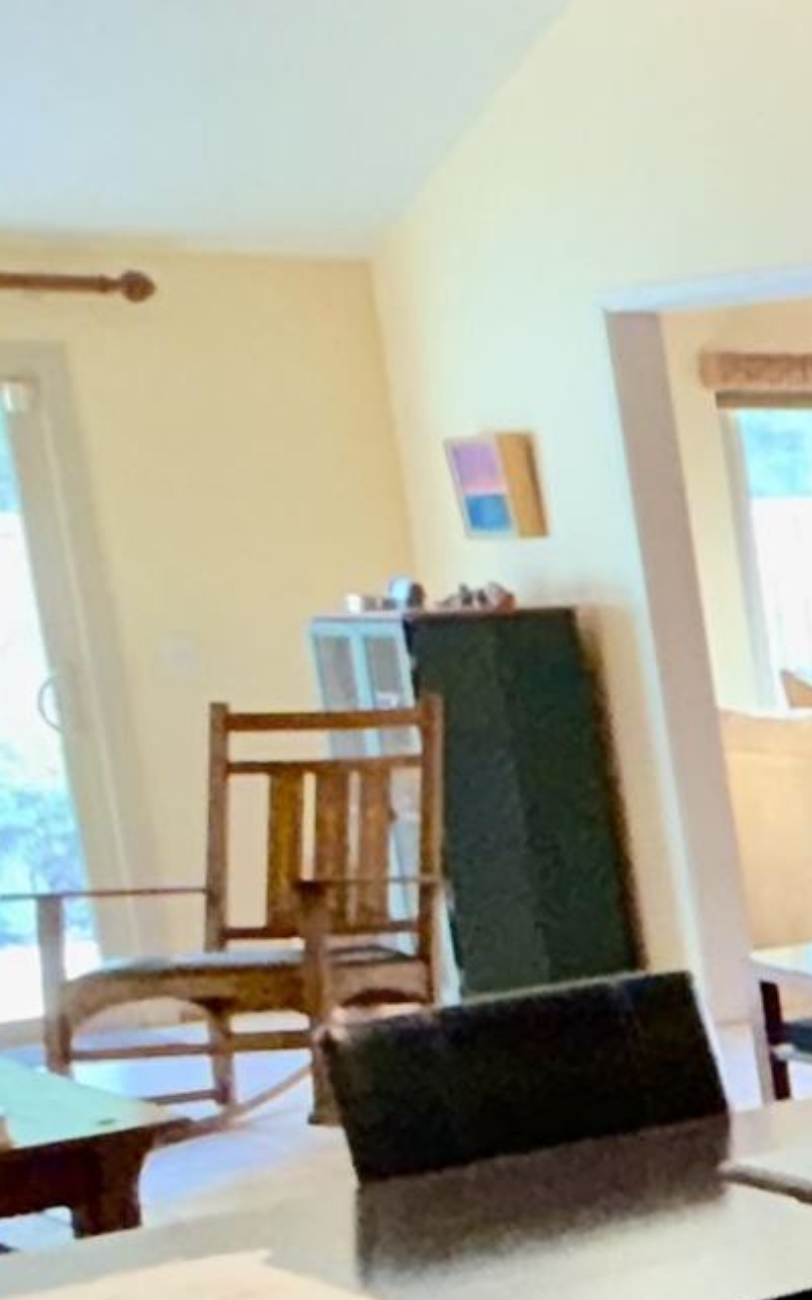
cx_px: 2730
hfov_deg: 10.0
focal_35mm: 71
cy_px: 824
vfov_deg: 28.9
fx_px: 2515
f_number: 2.2
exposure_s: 1/60
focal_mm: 2.22
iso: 160
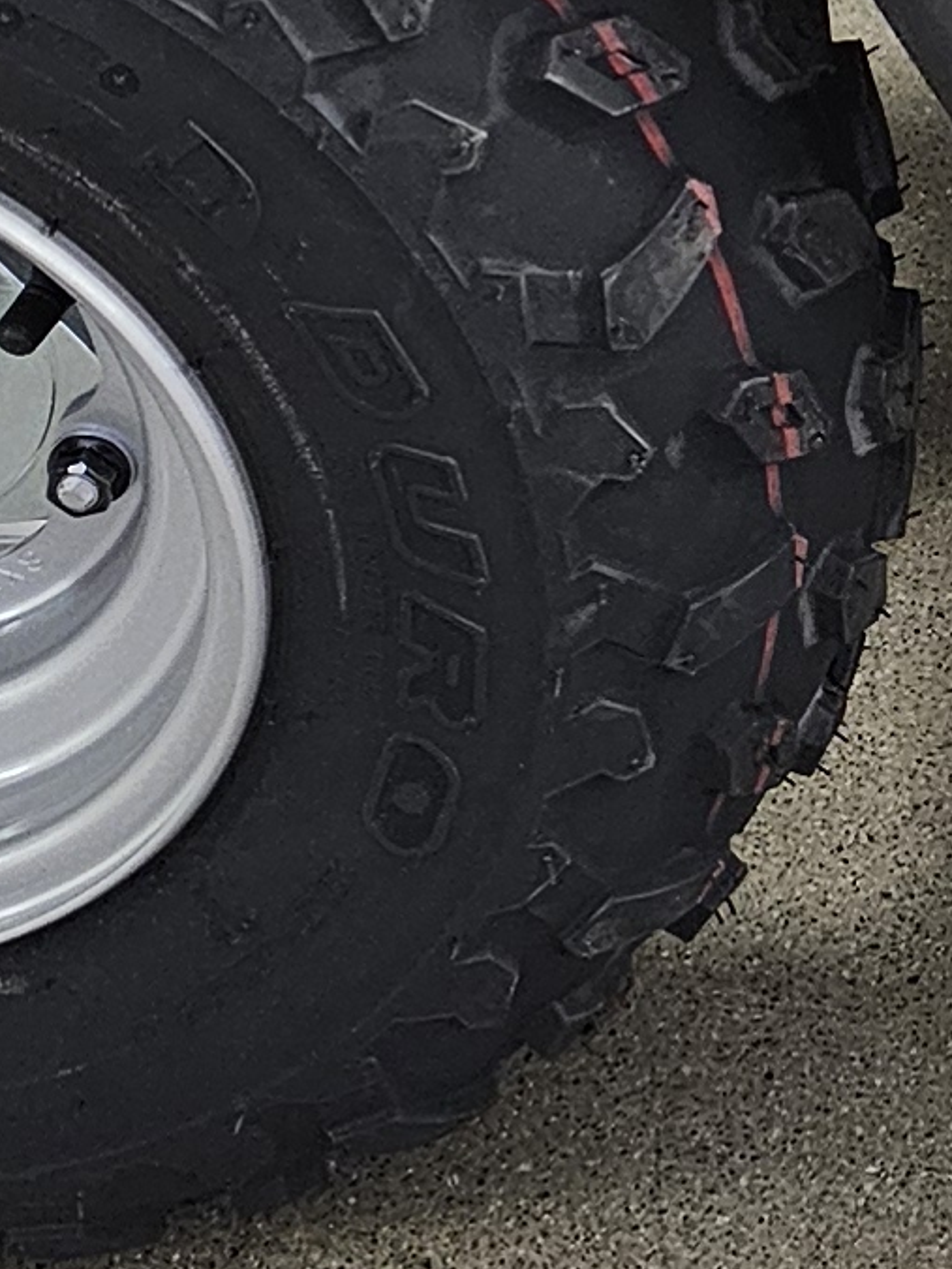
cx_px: 1853
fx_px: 4987
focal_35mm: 136
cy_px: -351
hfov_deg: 10.1
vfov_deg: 14.0
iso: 640
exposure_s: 1/60
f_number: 1.7
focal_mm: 6.3
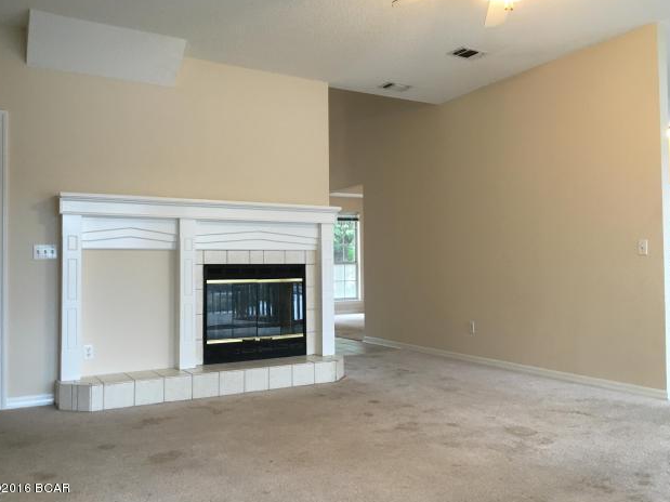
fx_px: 581
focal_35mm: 30
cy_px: 250
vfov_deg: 46.8
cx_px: 331
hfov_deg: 60.0
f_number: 2.2
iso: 40
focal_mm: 4.15
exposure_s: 1/30
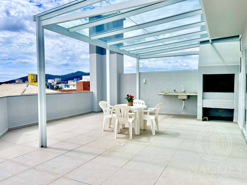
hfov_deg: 69.4
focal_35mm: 25
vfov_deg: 54.9
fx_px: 178
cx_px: 124
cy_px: 92
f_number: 1.6
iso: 32
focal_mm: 5.1
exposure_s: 1/7407
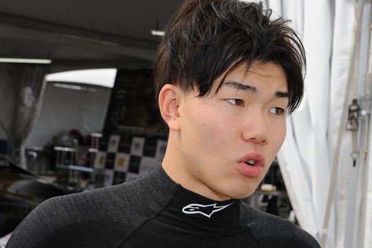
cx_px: 212
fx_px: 868
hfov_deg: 24.2
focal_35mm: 84
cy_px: 136
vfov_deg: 16.3
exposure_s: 1/250
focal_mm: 68
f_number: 13
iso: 400
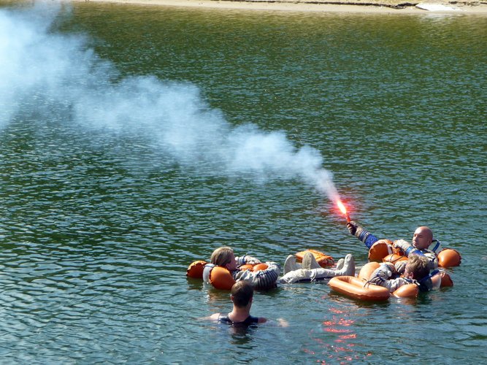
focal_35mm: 162
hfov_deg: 12.2
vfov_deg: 9.2
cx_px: 244
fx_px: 2279
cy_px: 182
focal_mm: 20.3
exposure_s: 1/320
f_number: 4.7
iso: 100
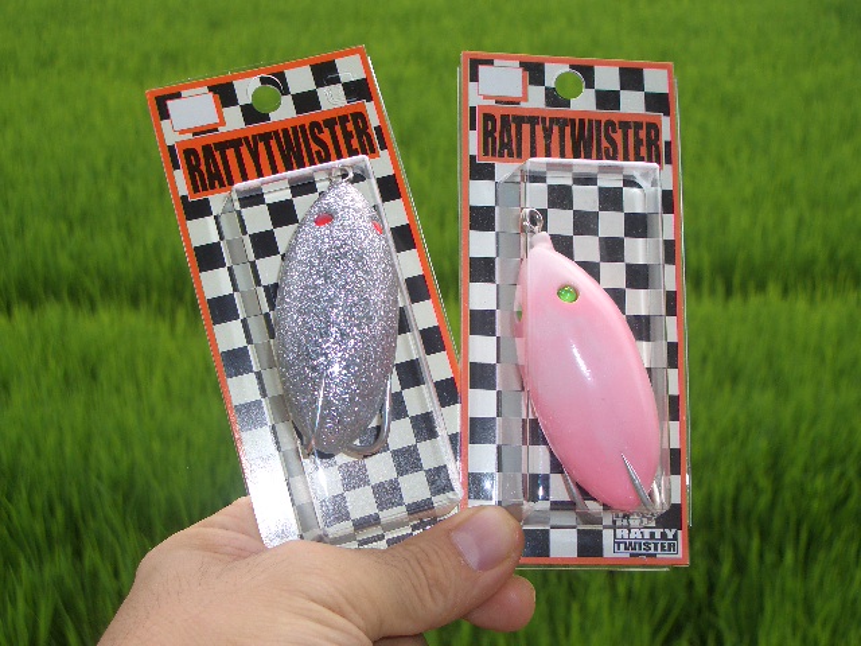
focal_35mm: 49
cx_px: 430
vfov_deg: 29.7
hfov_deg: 38.9
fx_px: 1219
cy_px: 323
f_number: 3.1
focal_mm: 8.2
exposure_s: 1/250
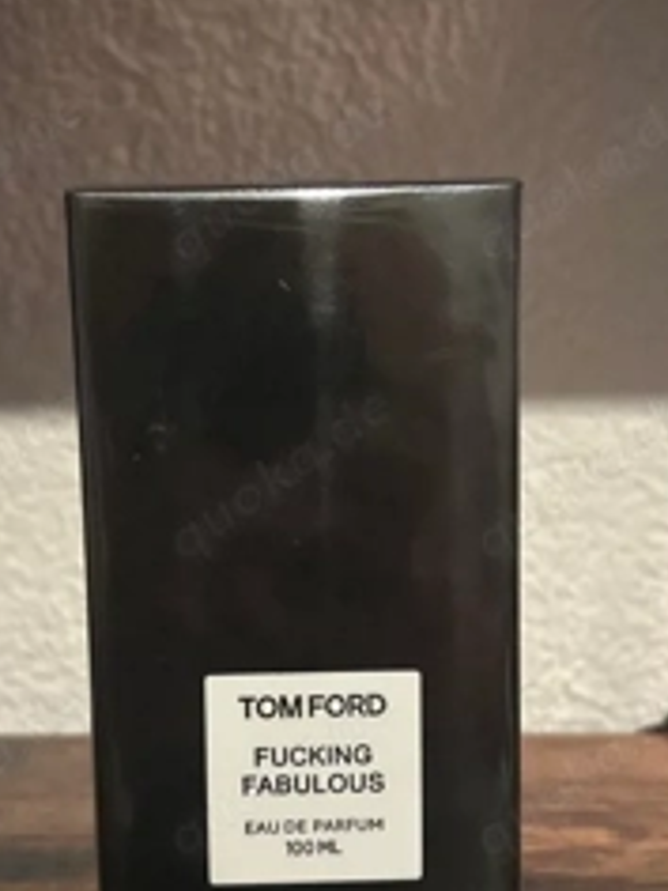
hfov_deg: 32.9
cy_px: 506
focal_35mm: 44
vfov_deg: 42.8
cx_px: 325
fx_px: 1132
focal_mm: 5.7
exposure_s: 1/33
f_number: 1.5
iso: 640
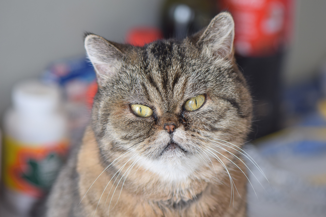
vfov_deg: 8.7
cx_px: 163
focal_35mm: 158
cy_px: 108
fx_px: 1426
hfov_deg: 13.0
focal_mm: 105
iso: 400
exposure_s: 1/250
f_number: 4
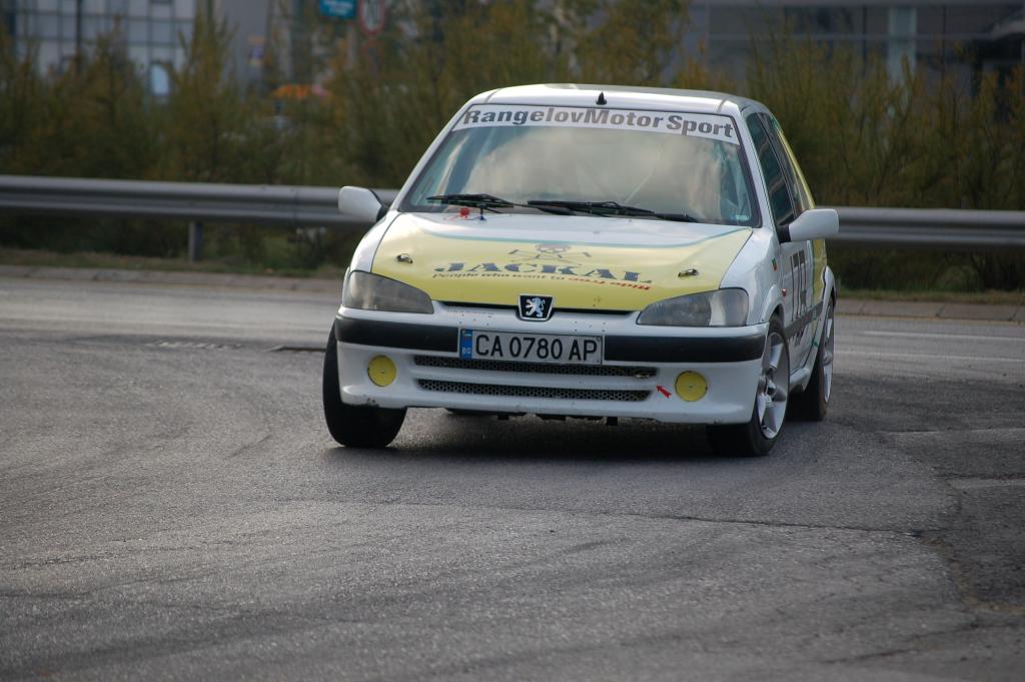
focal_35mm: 202
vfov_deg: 6.8
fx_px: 5761
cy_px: 341
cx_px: 512
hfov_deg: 10.2
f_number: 5
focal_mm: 135
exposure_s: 1/1000
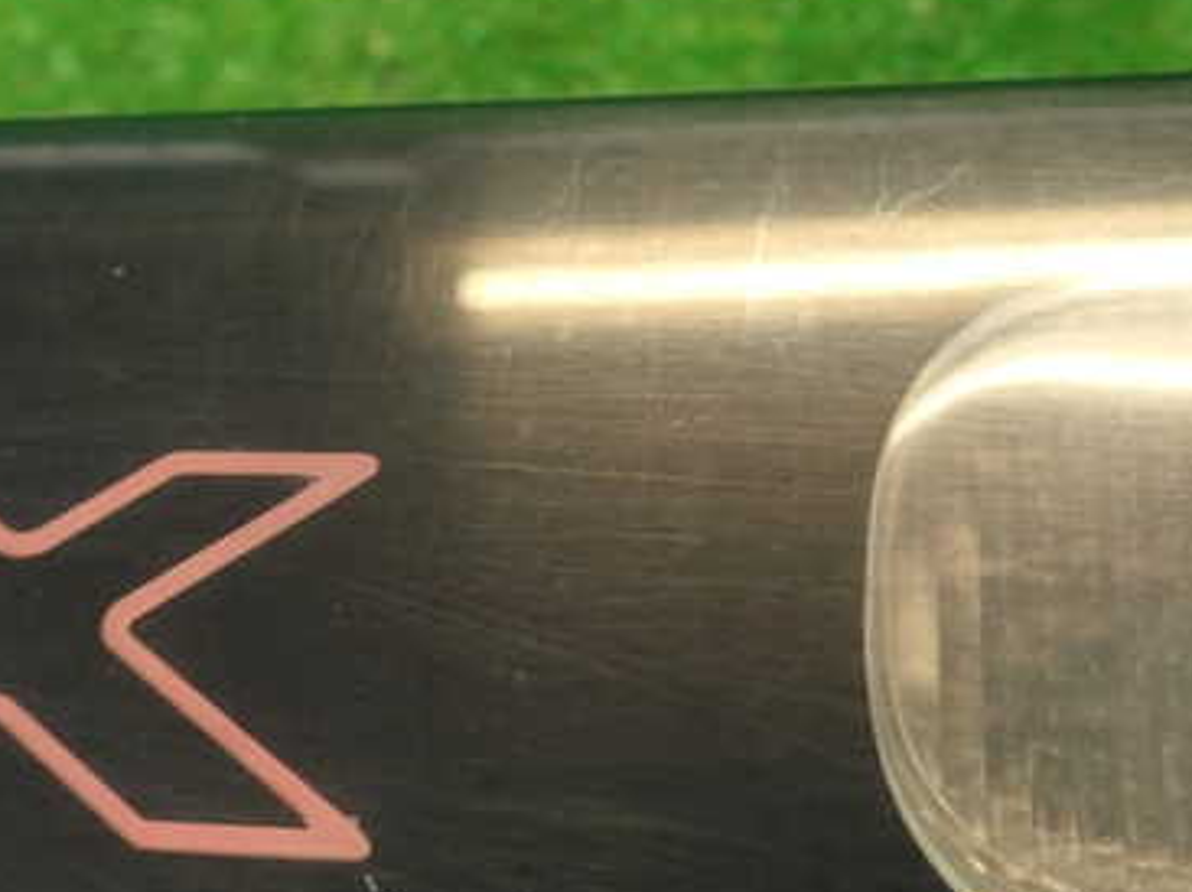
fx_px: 1411
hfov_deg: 45.8
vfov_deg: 35.1
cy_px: 501
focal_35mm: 41
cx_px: 576
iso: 200
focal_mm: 4.5
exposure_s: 1/30
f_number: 2
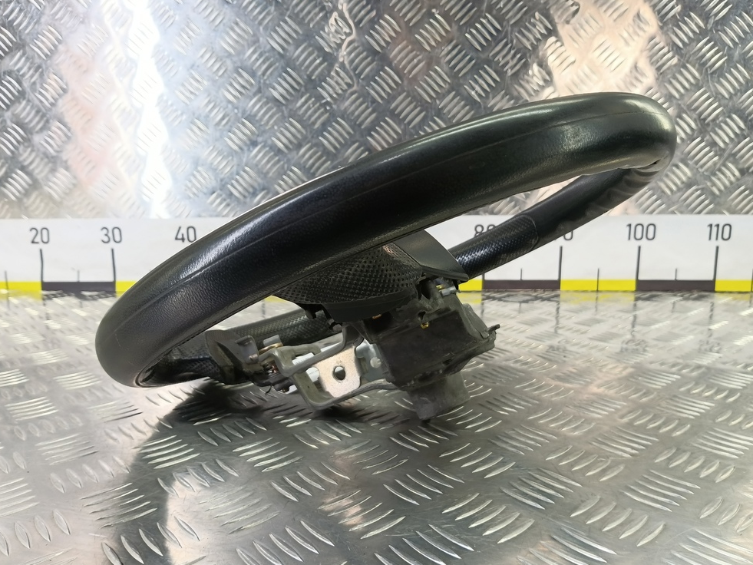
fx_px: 522
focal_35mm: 24
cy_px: 290
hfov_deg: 71.6
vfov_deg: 56.8
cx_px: 382
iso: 157
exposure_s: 1/50
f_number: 1.6
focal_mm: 4.11
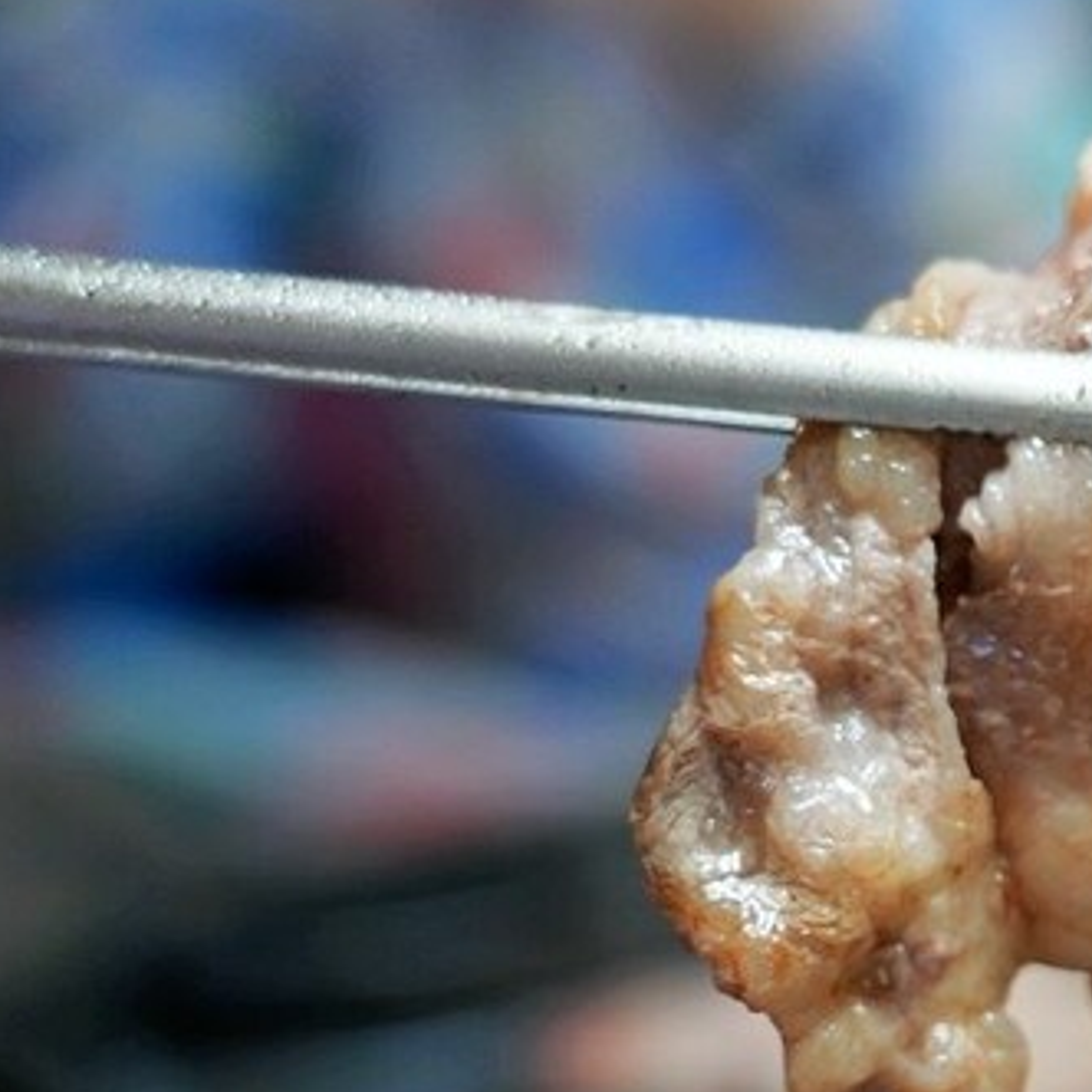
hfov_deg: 15.2
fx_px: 3962
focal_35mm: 111
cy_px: 780
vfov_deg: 15.6
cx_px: 1276
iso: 1600
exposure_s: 1/60
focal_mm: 51
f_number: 4
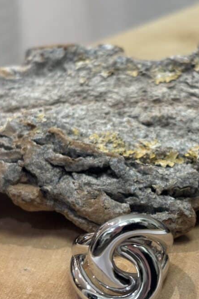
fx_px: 696
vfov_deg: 24.2
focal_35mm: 84
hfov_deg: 16.2
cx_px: 147
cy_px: 164
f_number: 1.6
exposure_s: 1/50
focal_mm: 5.96
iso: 64
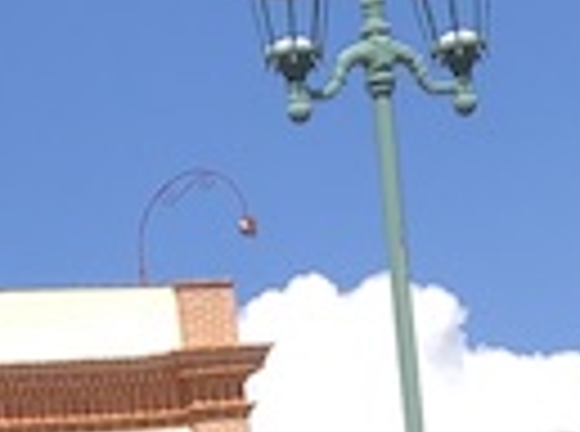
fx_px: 3726
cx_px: -4
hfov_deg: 8.8
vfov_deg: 6.2
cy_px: 1152
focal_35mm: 223
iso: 20
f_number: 1.8
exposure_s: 1/1453
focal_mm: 3.99
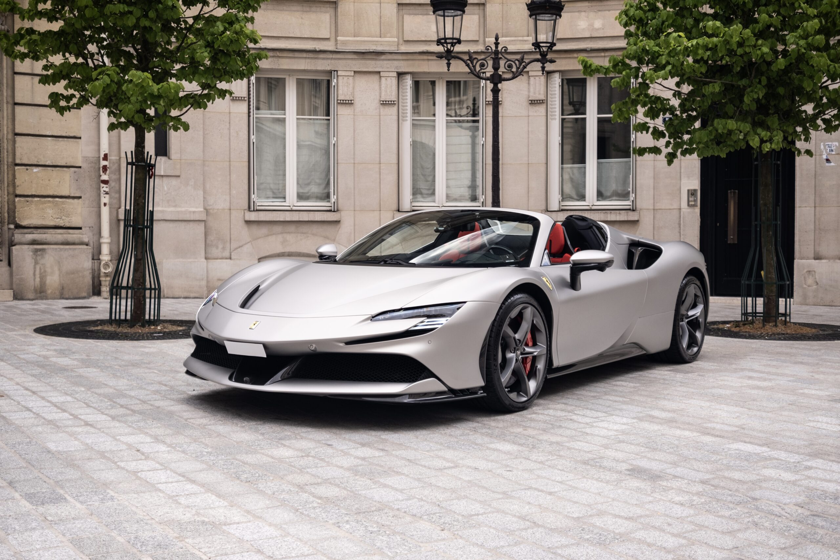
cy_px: 280
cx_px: 420
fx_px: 957
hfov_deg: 47.4
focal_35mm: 41
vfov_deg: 32.6
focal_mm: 27
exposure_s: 1/320
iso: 160
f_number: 2.8
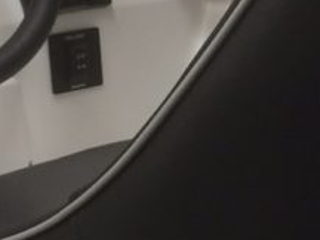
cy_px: 61
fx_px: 1488
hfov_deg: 12.2
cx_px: 271
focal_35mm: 161
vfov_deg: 9.2
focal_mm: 4.15
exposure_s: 1/33
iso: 32
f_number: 2.2
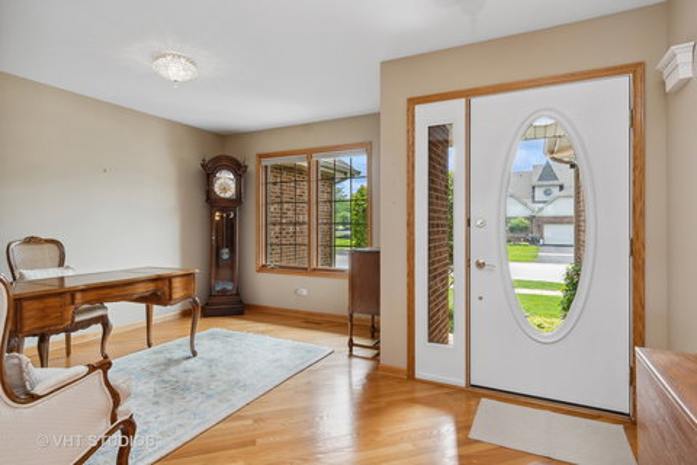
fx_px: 348
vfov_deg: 67.4
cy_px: 232
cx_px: 348
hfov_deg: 90.0
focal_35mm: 18
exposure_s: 1/50
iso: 320
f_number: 8
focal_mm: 12
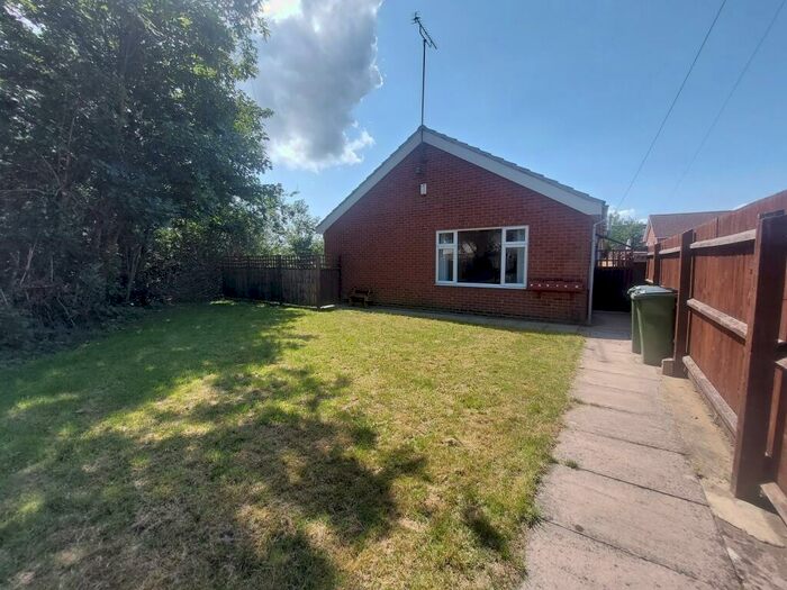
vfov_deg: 89.9
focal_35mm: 13
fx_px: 296
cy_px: 295
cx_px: 394
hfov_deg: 106.2
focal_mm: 1.74
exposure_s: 1/768
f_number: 2.2
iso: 50
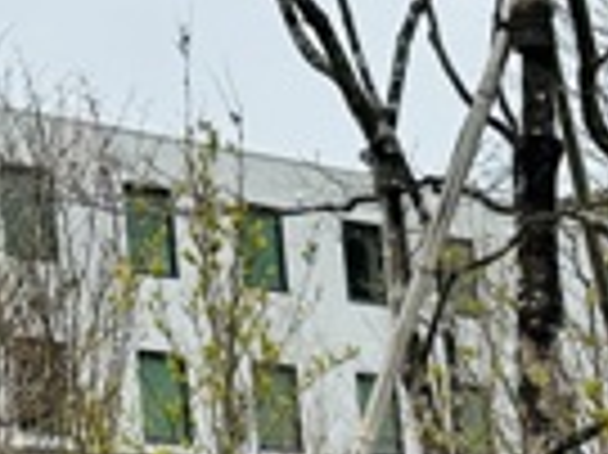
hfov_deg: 12.5
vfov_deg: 10.4
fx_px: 2492
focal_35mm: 142
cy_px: 256
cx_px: -549
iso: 80
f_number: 1.78
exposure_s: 1/1751
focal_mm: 6.86
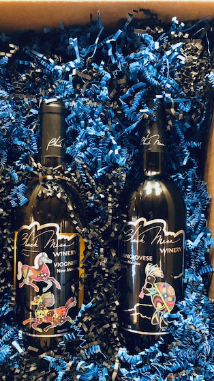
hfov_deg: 33.6
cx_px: 87
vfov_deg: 56.5
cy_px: 214
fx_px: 353
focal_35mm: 35
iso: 100
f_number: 1.8
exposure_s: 1/6
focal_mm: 4
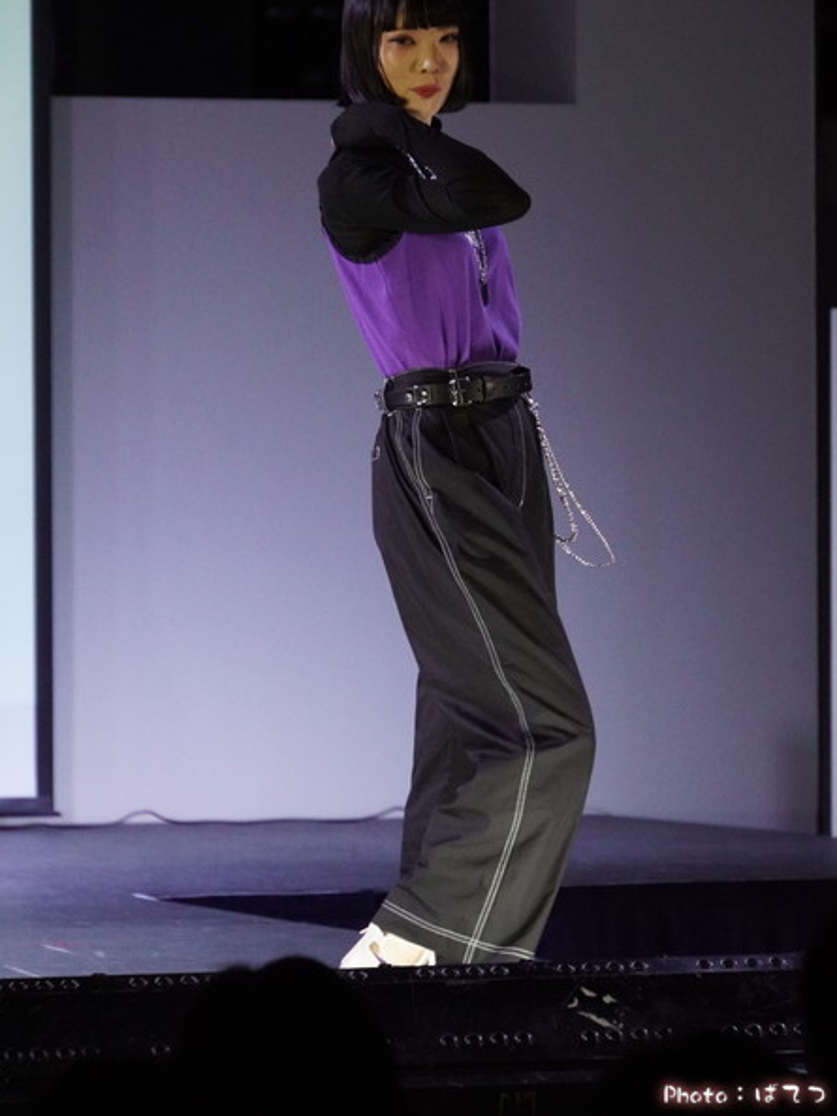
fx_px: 7301
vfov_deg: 8.7
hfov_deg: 6.6
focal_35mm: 227
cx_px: 422
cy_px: 486
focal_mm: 137
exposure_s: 1/320
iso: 6400
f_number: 6.3
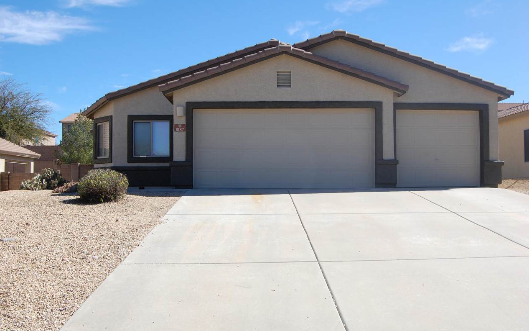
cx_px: 262
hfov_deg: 54.6
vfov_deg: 35.8
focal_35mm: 36
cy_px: 173
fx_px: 512
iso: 200
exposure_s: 1/320
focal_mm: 23
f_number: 9
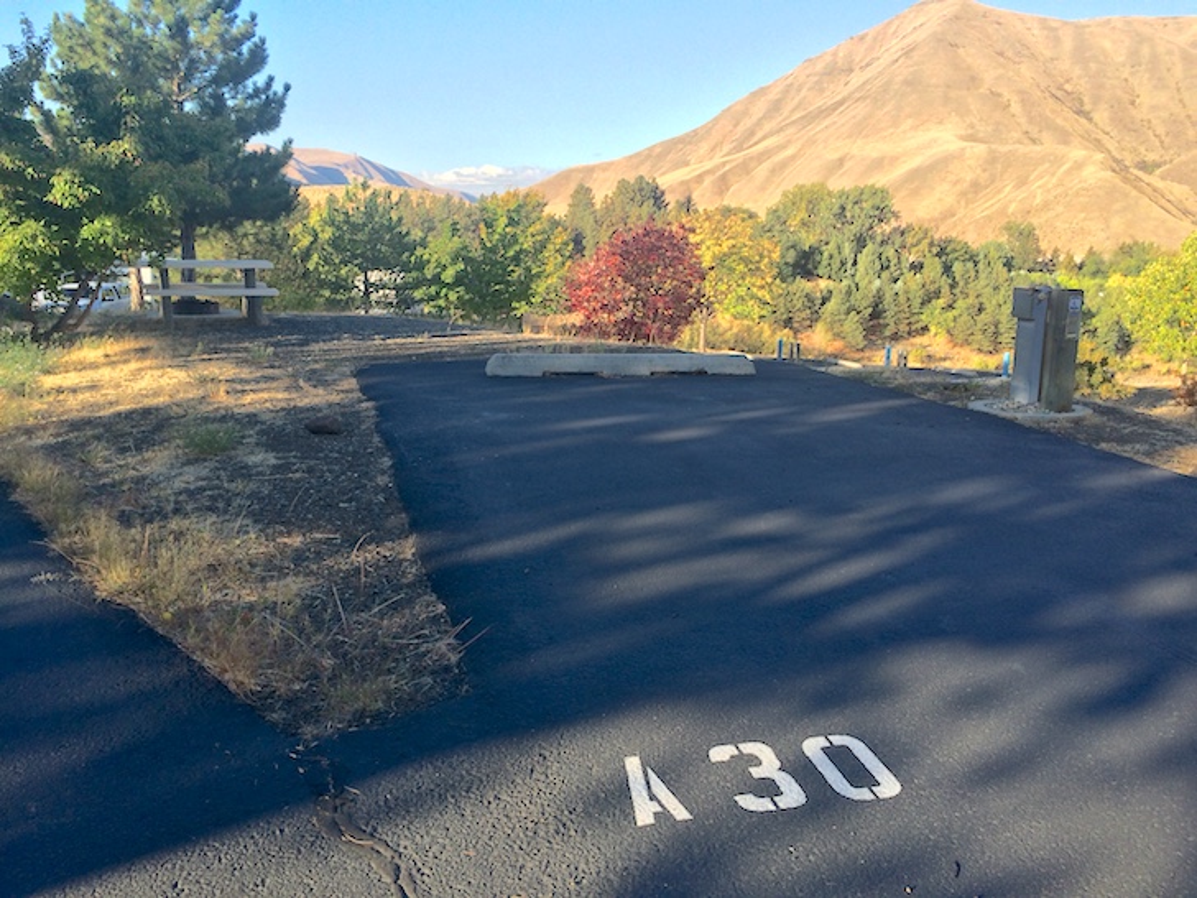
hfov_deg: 61.7
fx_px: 1003
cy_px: 449
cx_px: 598
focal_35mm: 29
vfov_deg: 48.2
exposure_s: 1/612
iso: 32
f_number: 2.2
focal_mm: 4.15
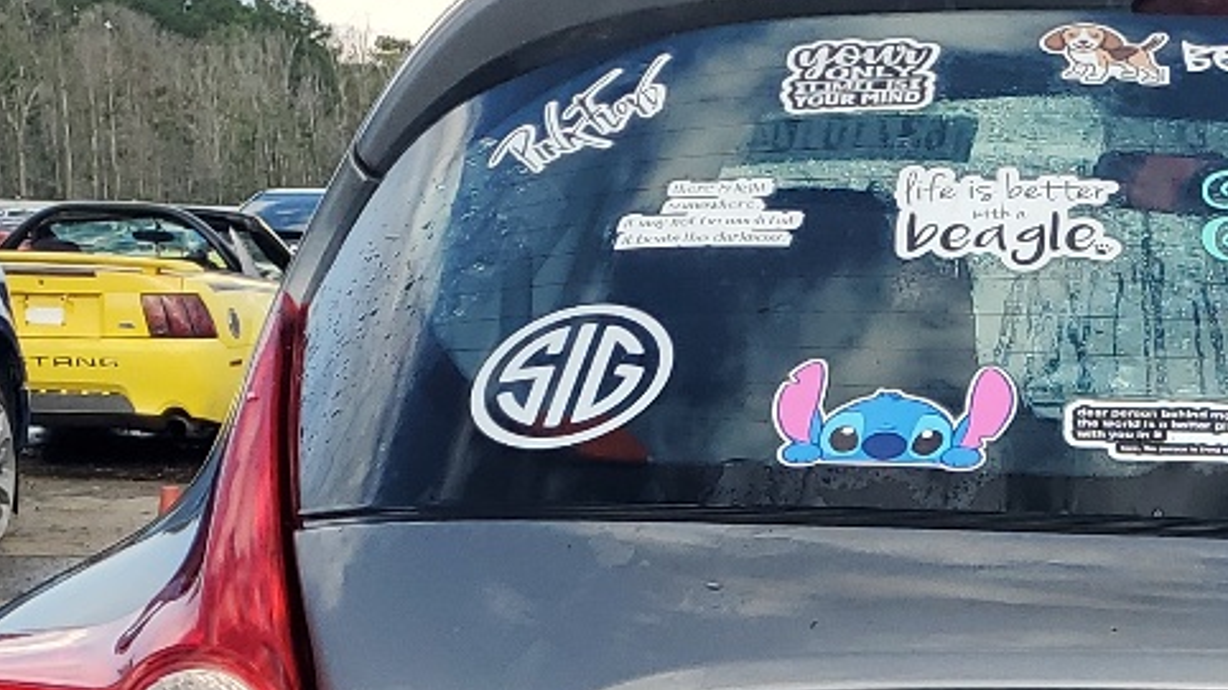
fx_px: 3060
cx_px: 1248
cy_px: 1108
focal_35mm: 94
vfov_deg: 12.1
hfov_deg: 21.8
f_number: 1.5
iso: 50
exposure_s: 1/2000
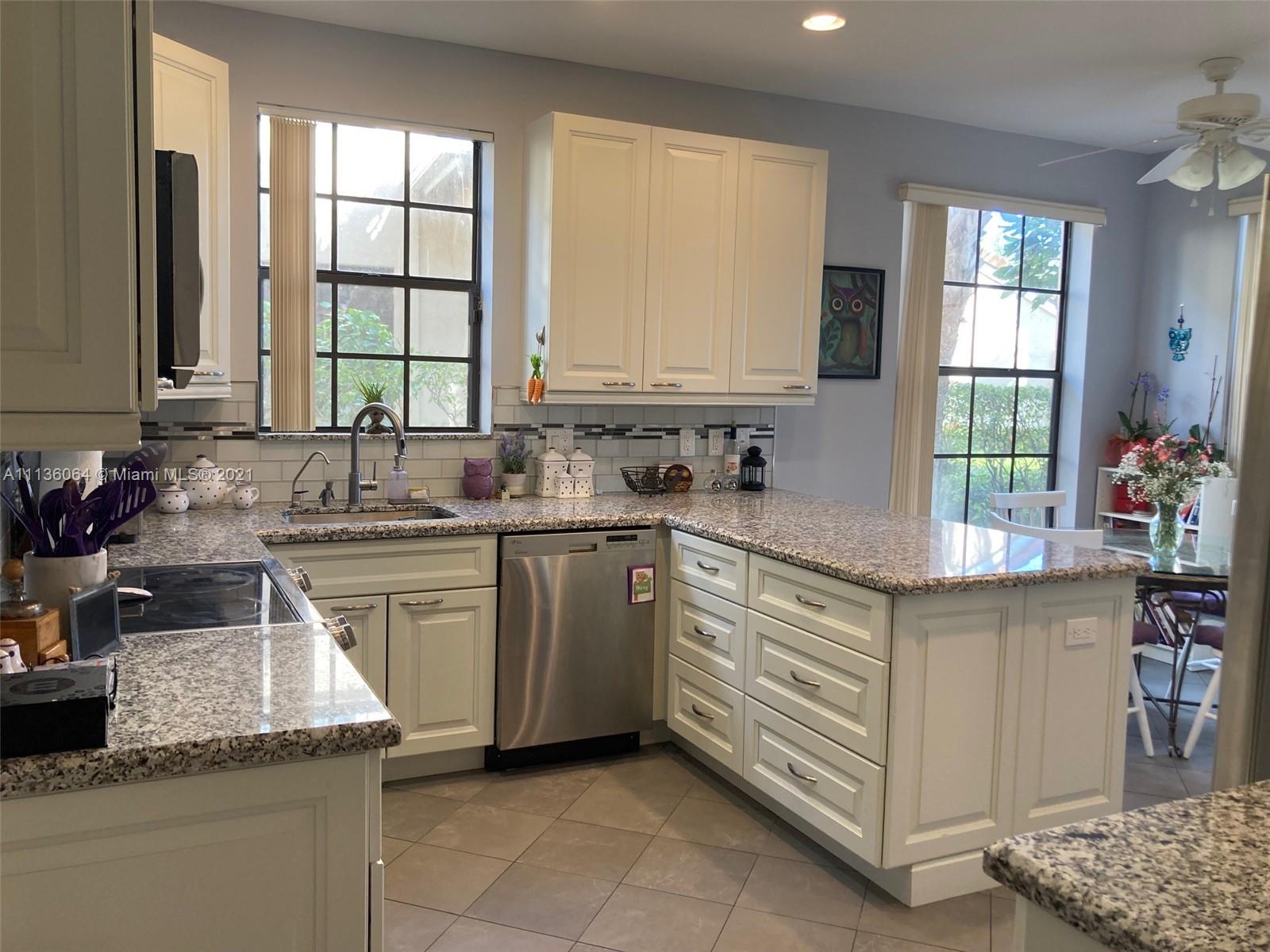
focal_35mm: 28
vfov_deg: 49.7
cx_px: 635
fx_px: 1027
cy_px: 476
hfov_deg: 63.4
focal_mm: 3.99
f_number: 1.8
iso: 50
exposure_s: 1/60
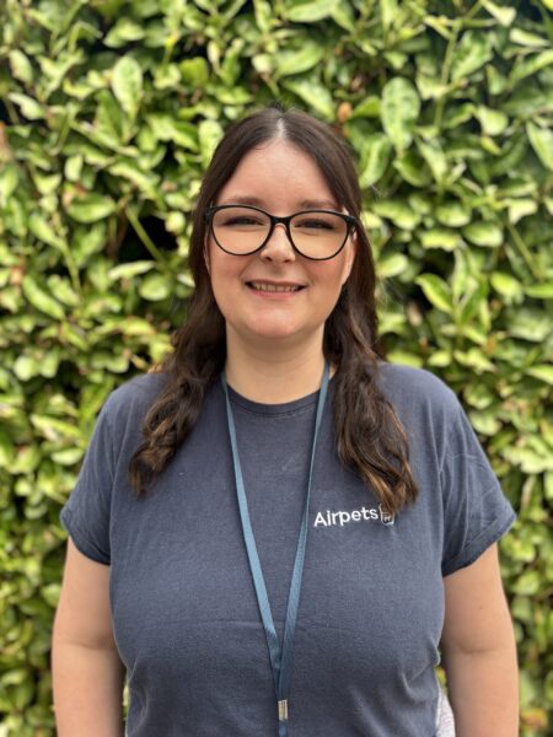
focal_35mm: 26
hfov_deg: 53.1
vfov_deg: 67.3
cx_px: 276
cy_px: 368
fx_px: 554
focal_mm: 5.96
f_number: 1.6
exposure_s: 1/951
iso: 50
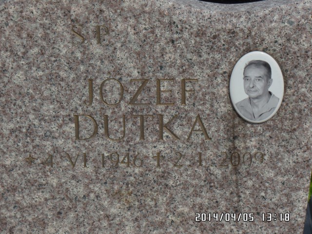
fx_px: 1559
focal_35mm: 173
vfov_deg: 8.6
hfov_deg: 11.4
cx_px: 156
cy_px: 117
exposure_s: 1/1000
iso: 100
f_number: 5.6
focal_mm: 30.8
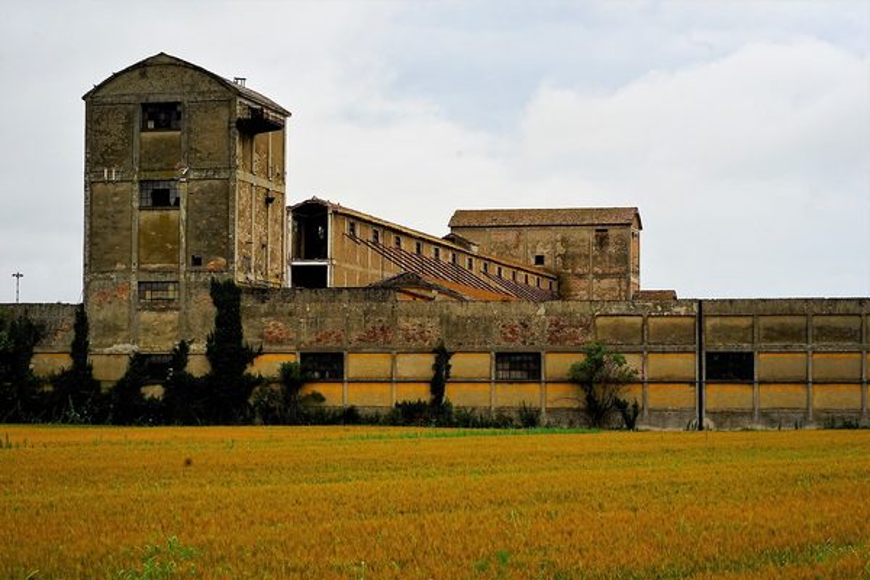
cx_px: 435
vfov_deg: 16.1
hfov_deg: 23.9
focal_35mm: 85
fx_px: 2054
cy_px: 290
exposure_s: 1/400
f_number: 10
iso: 1600
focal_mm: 85
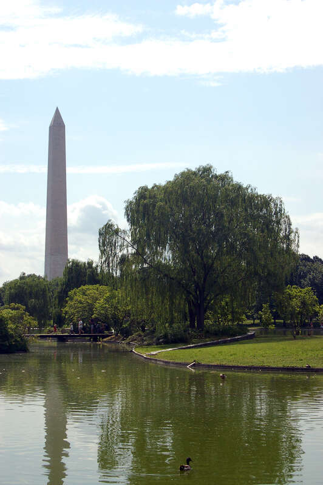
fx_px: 971
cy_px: 242
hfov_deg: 18.9
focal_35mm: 72
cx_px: 162
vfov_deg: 28.1
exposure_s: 1/200
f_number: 10
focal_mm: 48
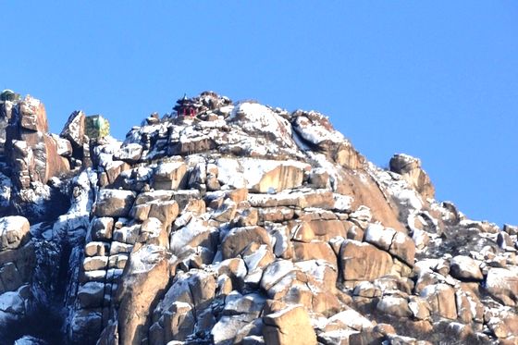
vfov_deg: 7.0
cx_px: 259
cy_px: 172
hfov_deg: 10.6
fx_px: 2805
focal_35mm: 195
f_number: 11
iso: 200
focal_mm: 130
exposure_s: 1/320
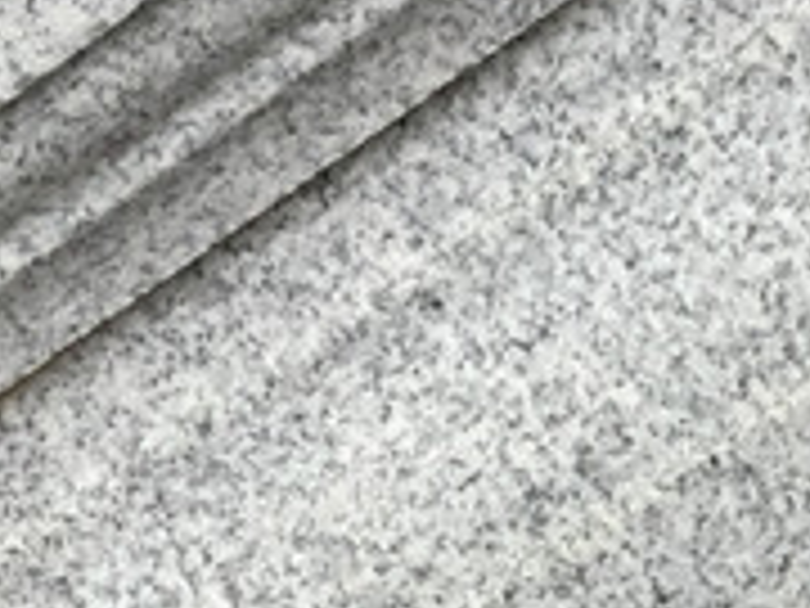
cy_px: 1200
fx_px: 3627
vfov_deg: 9.0
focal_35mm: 155
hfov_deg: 11.8
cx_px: 1444
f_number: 2.4
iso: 32
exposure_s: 1/120
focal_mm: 3.3
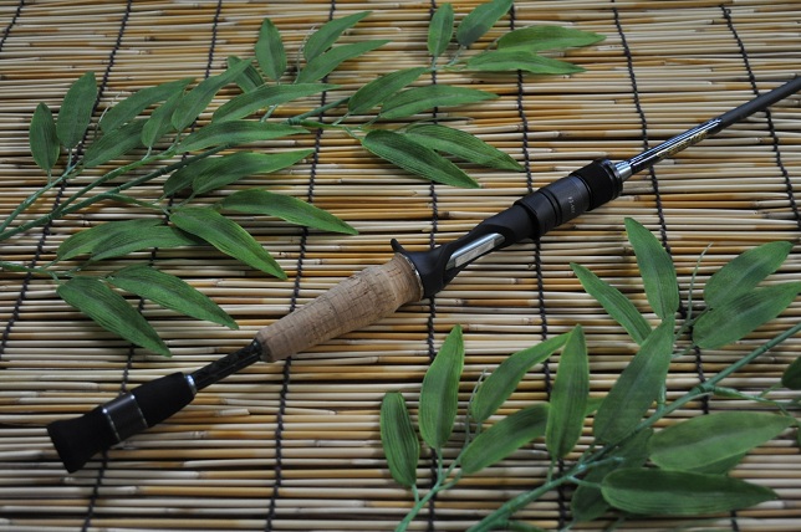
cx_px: 400
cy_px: 266
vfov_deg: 31.8
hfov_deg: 46.4
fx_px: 934
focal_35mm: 42
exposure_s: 1/60
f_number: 4.5
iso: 800
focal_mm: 28
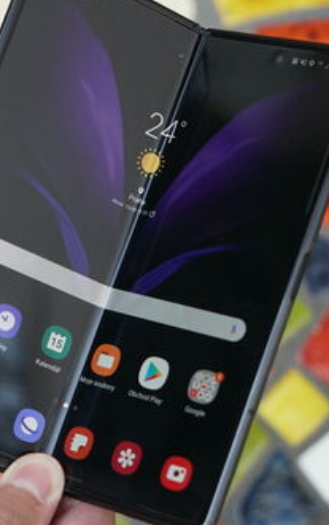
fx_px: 1463
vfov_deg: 20.4
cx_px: 102
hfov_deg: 12.8
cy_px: 240
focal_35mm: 102
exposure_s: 1/160
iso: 200
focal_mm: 54
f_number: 4
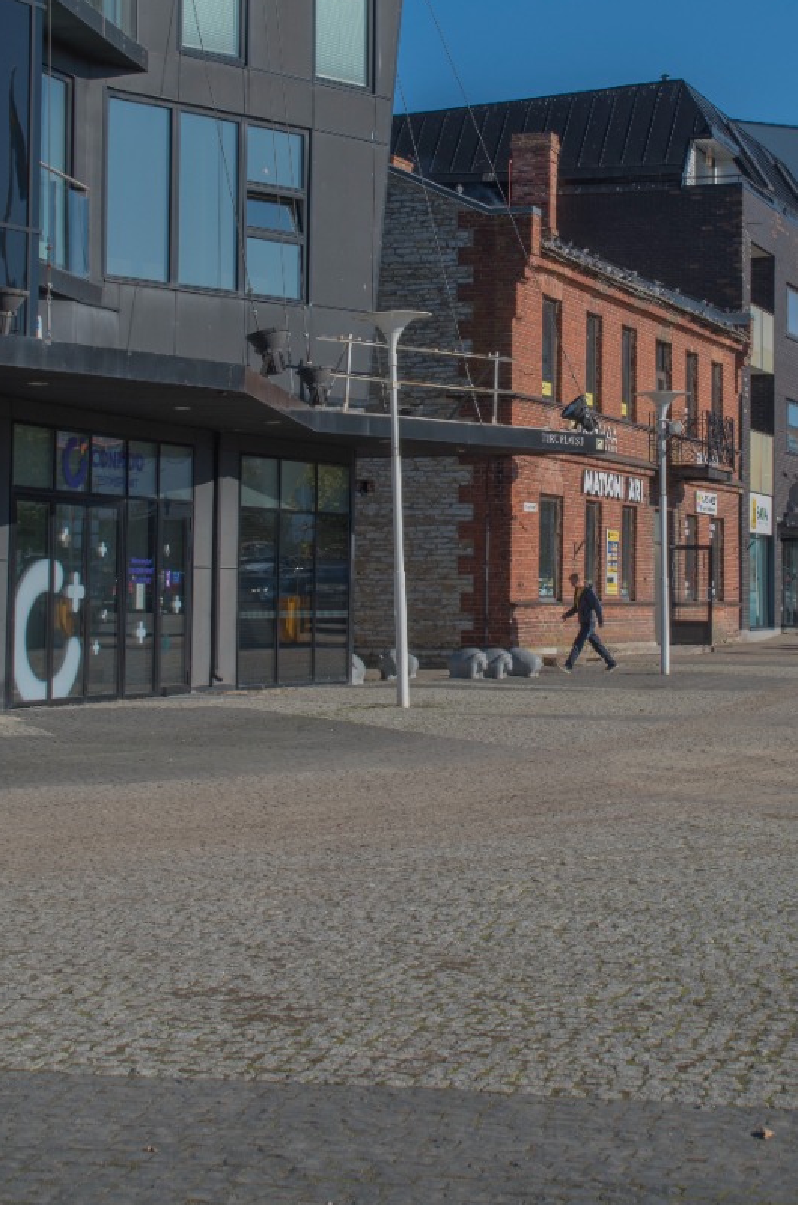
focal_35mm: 81
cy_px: 408
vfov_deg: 25.0
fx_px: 2705
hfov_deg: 16.8
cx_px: 472
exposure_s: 1/200
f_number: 11
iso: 100
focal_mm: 40
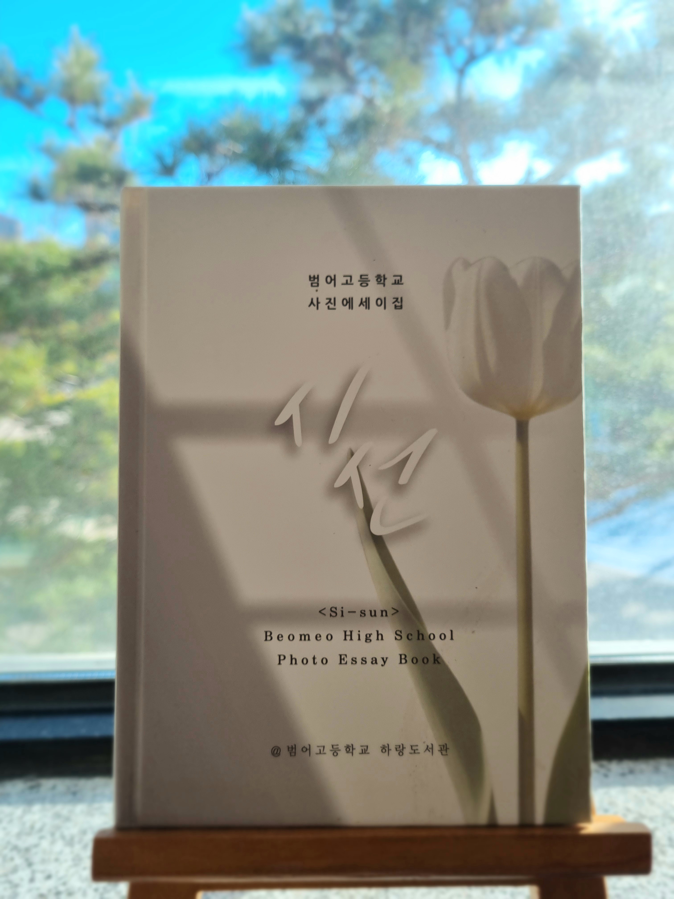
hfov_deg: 53.1
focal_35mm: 26
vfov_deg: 67.3
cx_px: 337
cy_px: 450
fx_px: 675
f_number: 1.8
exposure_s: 1/588
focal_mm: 5.4
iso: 50
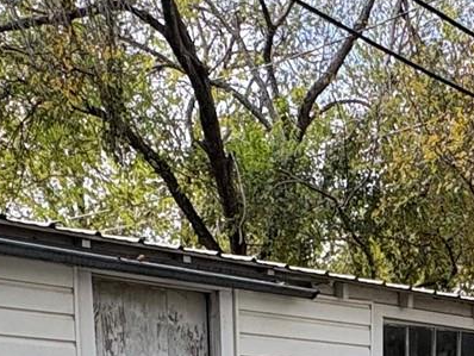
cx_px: 501
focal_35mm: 72
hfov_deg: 25.4
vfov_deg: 16.7
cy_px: 655
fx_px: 986
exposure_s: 1/414
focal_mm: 2.22
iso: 40
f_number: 2.2
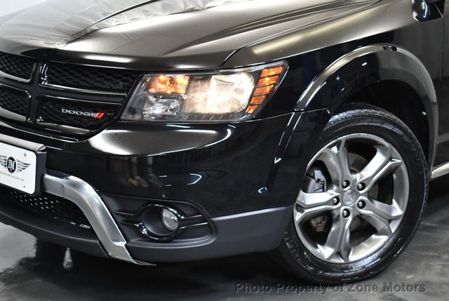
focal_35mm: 68
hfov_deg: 29.6
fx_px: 849
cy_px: 150
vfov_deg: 20.1
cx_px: 224
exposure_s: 1/125
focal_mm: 34
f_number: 4.5
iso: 2200
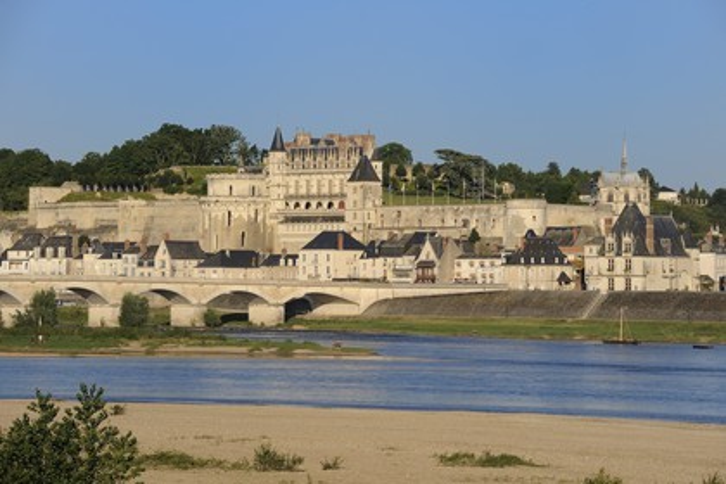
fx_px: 3226
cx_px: 363
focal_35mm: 160
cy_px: 242
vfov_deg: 8.6
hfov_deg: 12.8
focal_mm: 160
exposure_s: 1/400
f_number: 10
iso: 200
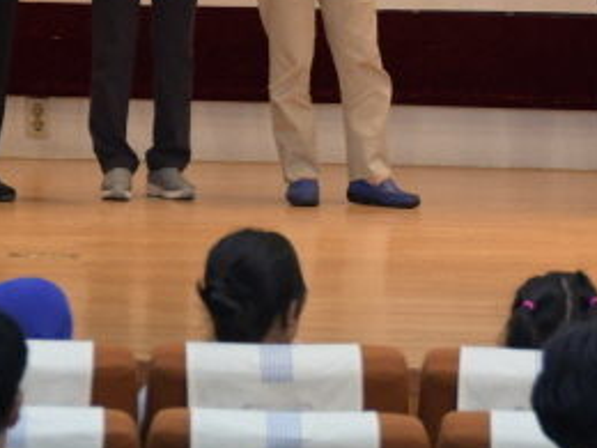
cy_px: -261
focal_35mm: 397
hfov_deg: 5.0
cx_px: 129
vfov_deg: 3.7
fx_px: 6847
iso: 1400
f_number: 5
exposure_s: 1/125
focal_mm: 70
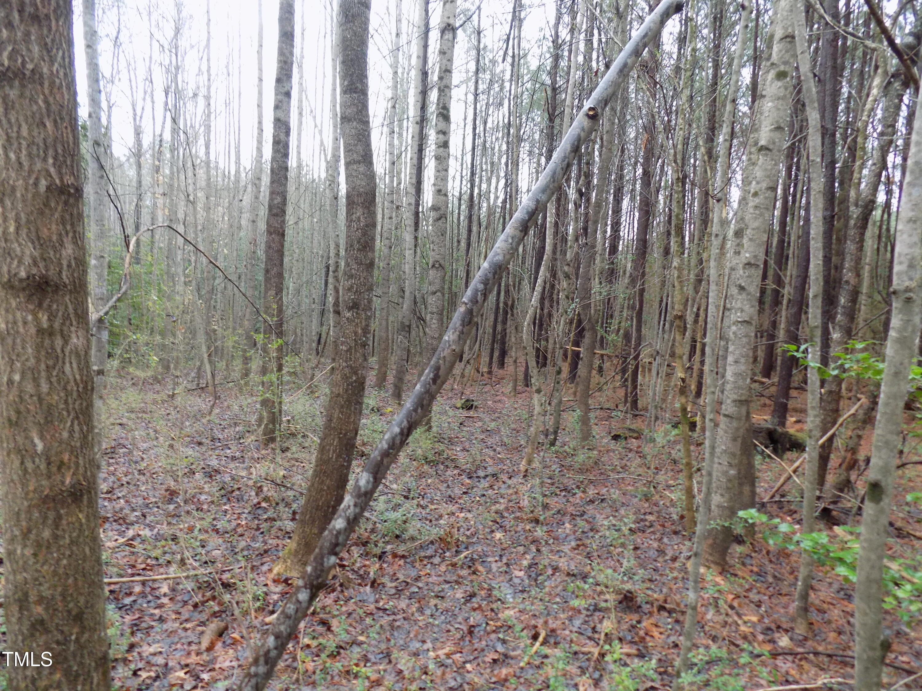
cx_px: 461
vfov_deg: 58.9
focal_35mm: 23
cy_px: 346
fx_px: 613
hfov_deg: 73.9
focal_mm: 4
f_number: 3.1
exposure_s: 1/30
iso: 280
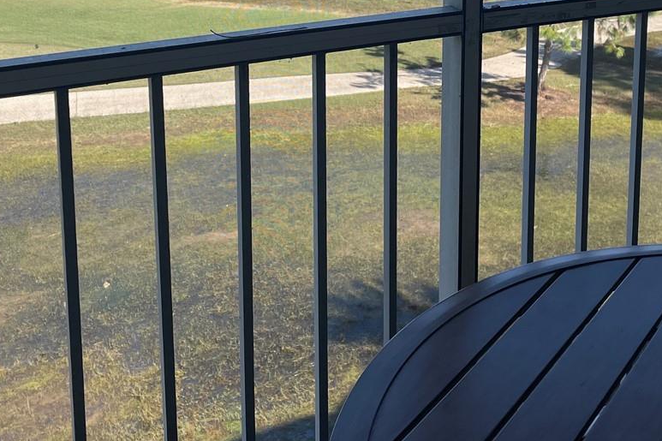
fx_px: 1029
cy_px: -3
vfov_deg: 23.2
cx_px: 432
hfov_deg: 35.4
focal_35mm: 56
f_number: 1.6
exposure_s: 1/1916
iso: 50
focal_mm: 4.2
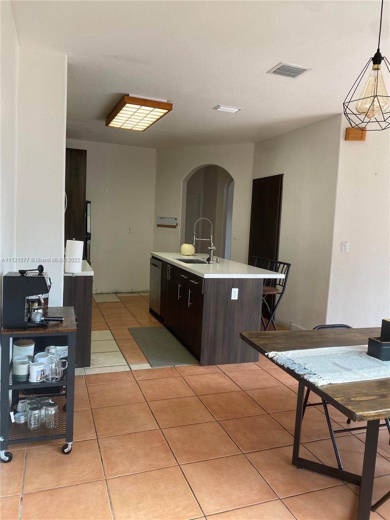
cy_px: 260
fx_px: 391
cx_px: 195
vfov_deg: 67.3
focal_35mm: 26
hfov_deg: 53.1
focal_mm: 4.25
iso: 64
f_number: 1.8
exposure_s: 1/60
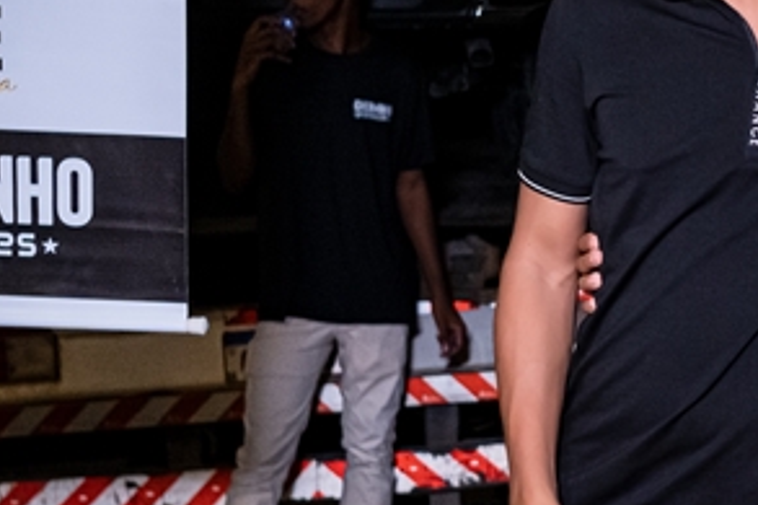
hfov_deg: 20.9
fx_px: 1915
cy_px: 220
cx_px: 904
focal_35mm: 91
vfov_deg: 15.0
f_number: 2.8
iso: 2000
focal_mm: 24
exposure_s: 1/320
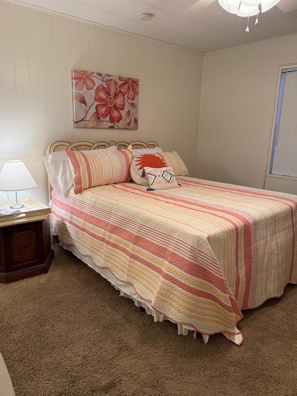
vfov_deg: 69.4
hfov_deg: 54.9
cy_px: 198
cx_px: 144
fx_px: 286
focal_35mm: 25
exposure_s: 1/60
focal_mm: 6.76
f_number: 1.78
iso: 200
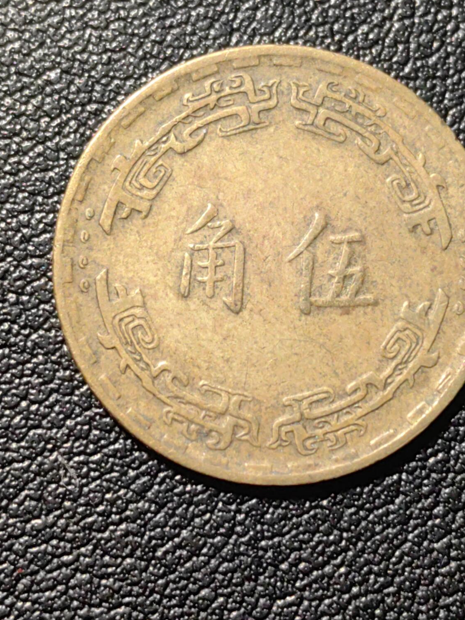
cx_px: 257
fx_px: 1612
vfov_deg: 21.8
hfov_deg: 16.4
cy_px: 262
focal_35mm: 90
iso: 200
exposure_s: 1/96.3
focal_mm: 5.75
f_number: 2
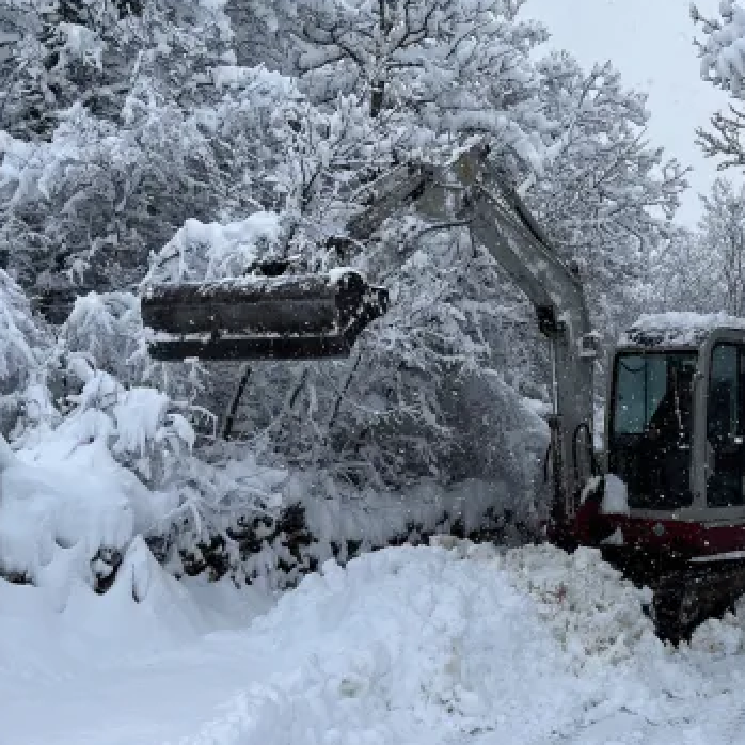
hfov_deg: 33.3
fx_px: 1217
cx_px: 564
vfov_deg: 34.0
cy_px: 324
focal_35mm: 50
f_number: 1.5
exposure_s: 1/2457
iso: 50
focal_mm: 5.7
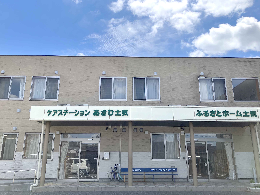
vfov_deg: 49.7
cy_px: 98
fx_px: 210
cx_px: 130
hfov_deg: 63.4
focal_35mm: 28
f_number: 1.8
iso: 32
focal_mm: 3.99
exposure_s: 1/1946
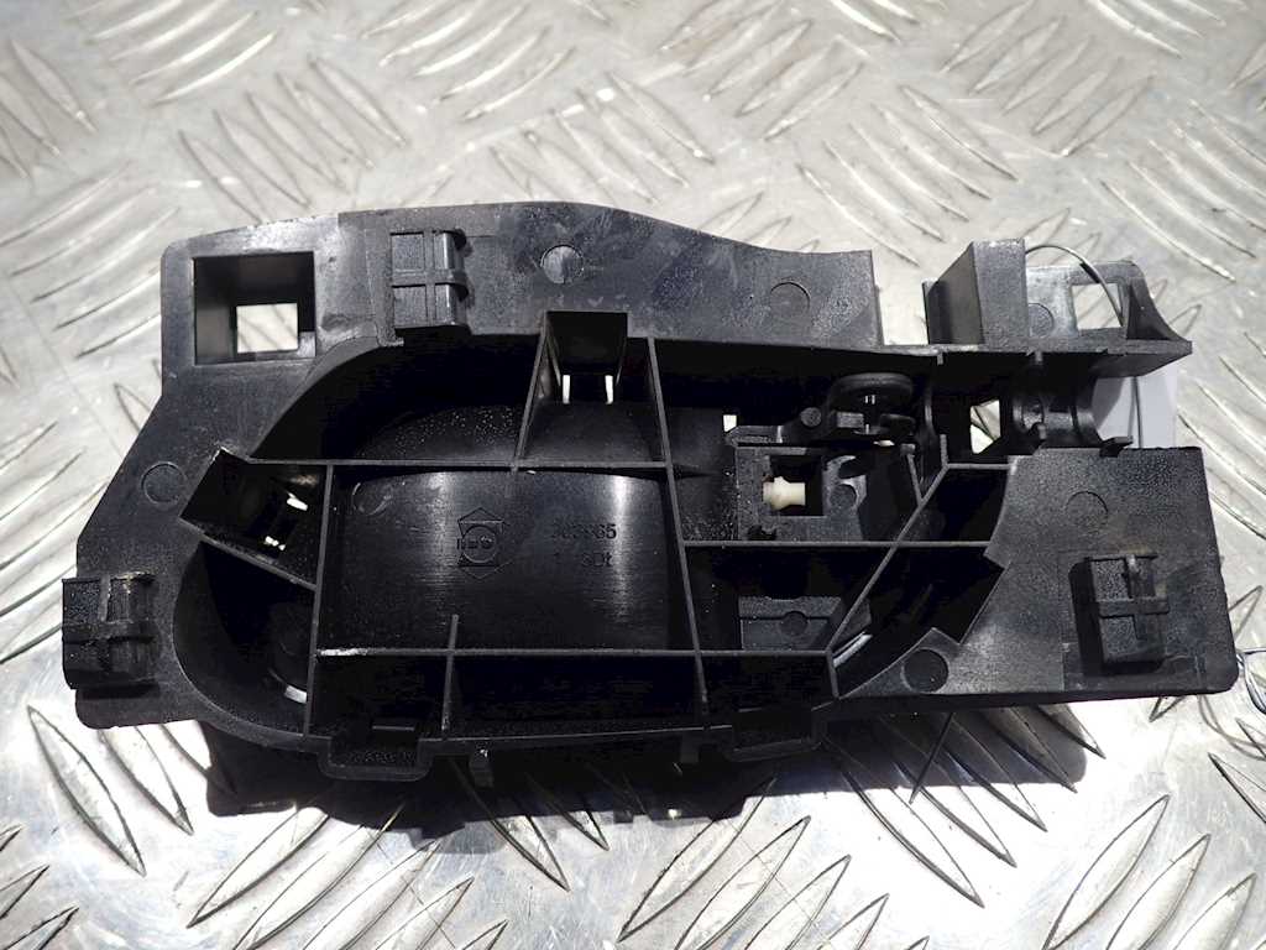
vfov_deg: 46.8
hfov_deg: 60.0
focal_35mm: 30
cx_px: 633
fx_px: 1097
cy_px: 475
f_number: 2.3
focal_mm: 5.5
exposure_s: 1/80
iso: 100
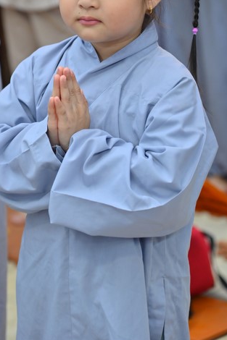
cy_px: 107
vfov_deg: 12.4
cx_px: 74
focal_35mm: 166
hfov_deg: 8.3
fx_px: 1571
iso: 1250
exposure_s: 1/60
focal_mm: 120
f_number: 4.5
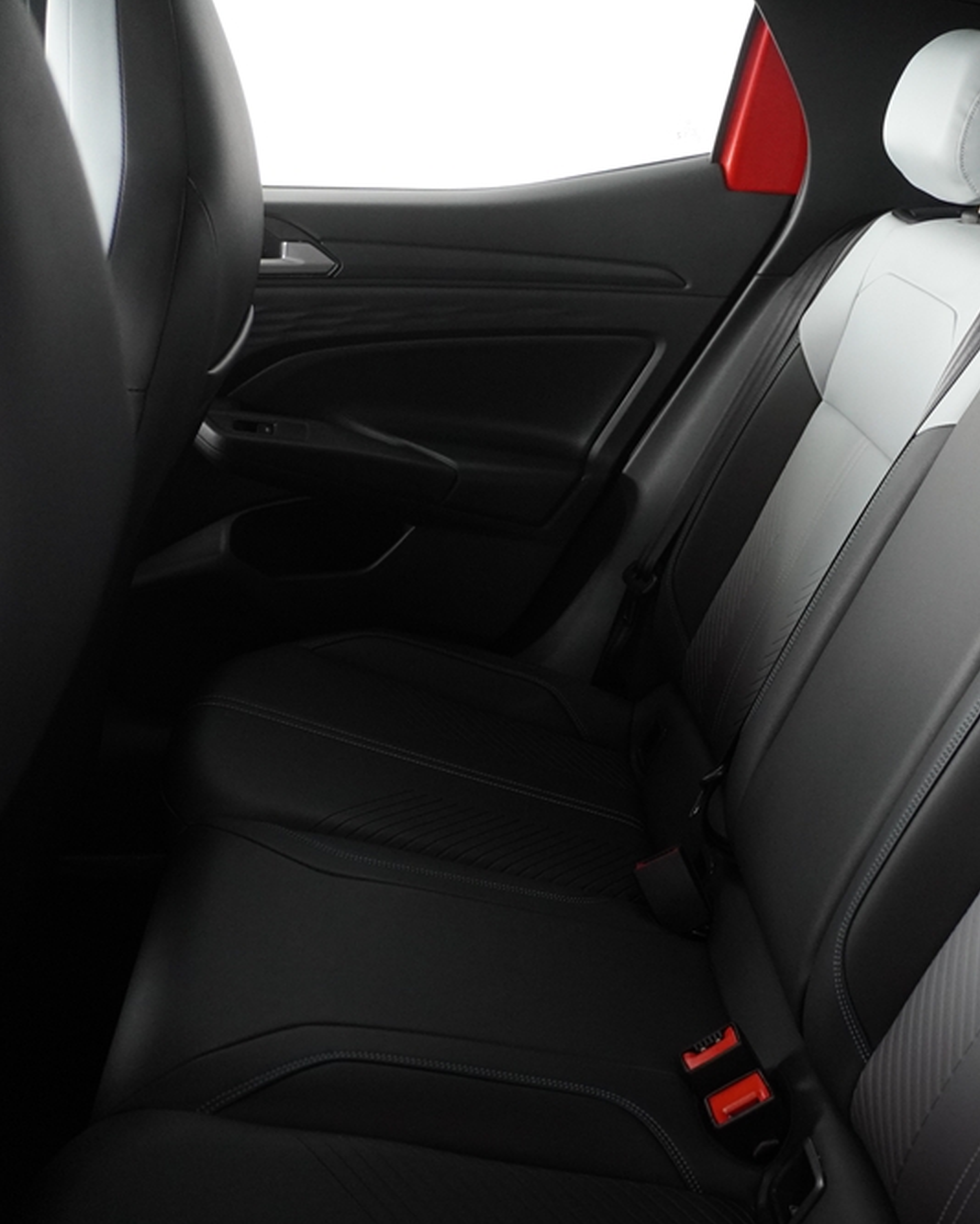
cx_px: 841
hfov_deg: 38.3
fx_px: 1331
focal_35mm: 37
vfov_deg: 49.4
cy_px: 616
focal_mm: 17
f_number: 2.8
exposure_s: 1/160
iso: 2000
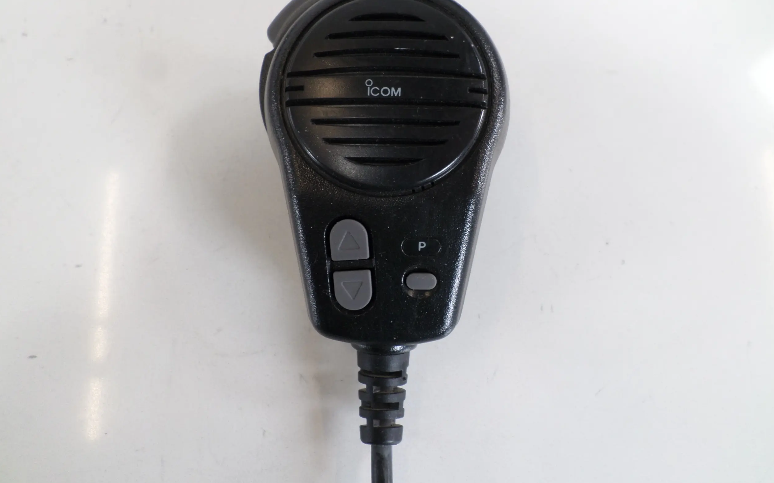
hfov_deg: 68.4
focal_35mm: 27
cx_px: 387
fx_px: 569
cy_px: 206
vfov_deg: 45.9
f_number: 2.5
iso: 80
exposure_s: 1/60
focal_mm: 4.5
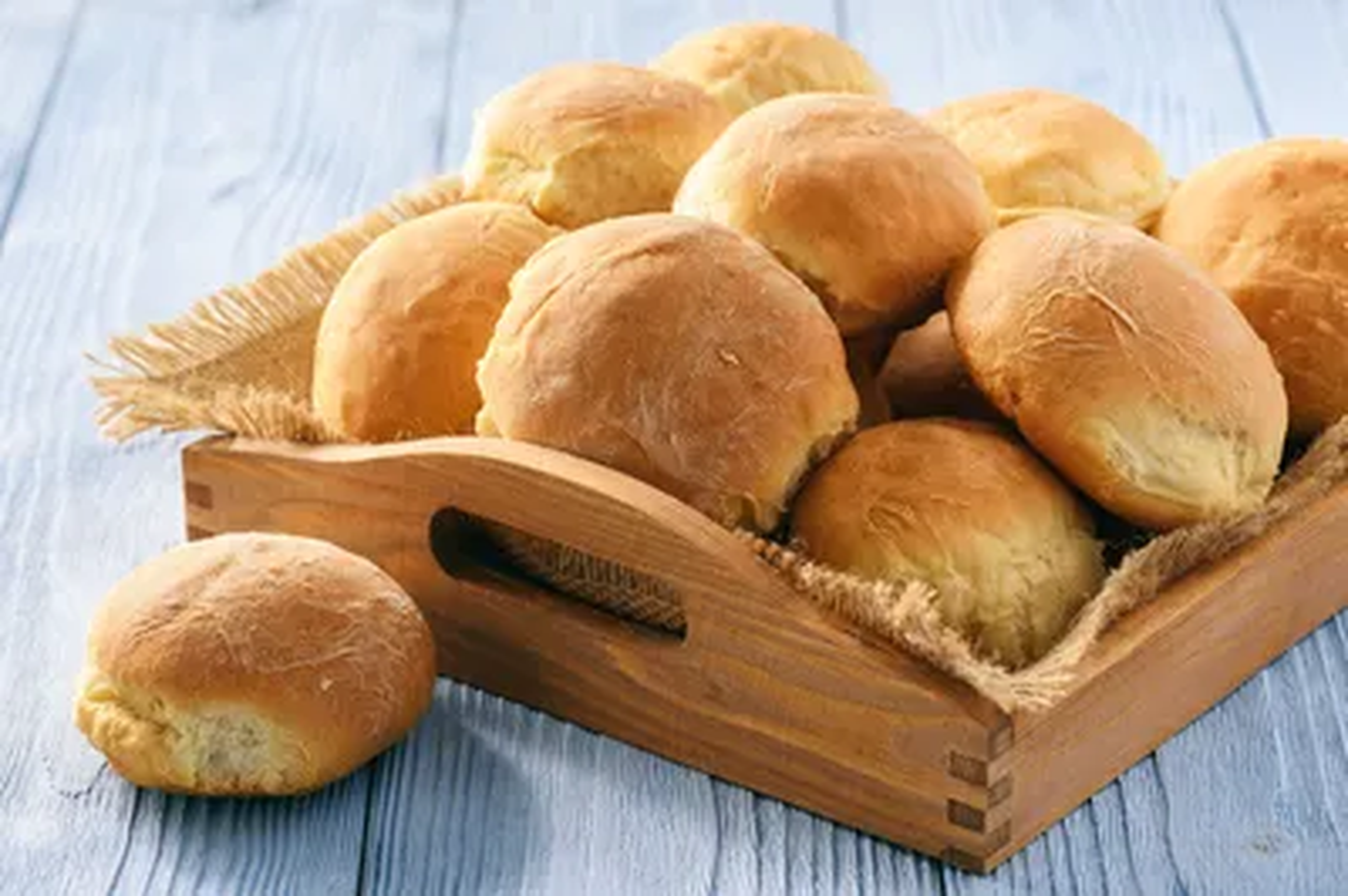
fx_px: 3928
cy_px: 448
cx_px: 674
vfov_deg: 13.0
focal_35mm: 105
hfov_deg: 19.5
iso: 50
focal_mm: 105
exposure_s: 1/160
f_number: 11
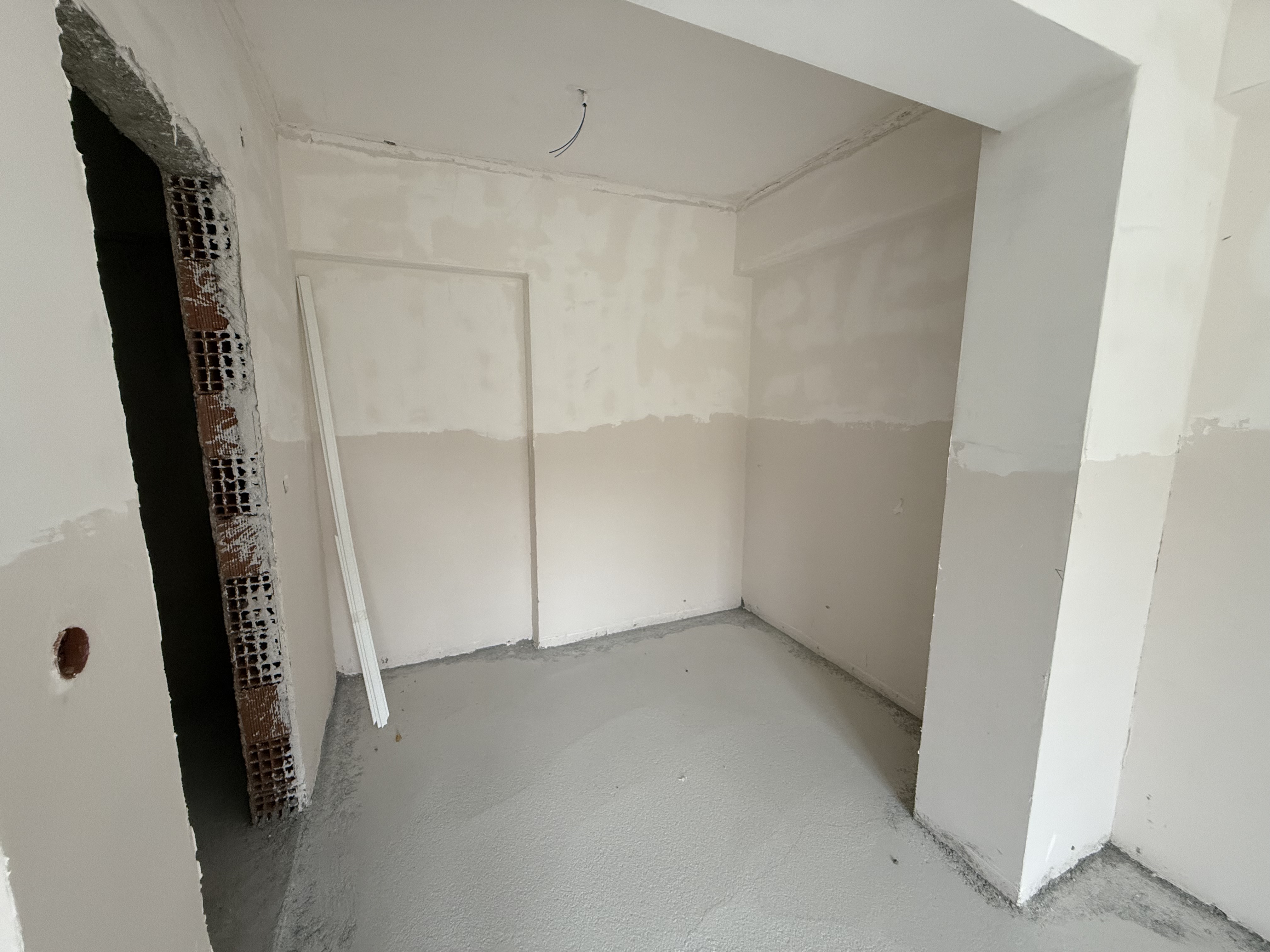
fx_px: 514
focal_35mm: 14
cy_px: 476
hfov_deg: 102.1
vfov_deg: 85.7
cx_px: 635
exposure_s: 1/60
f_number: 2.2
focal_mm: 2.22
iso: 320
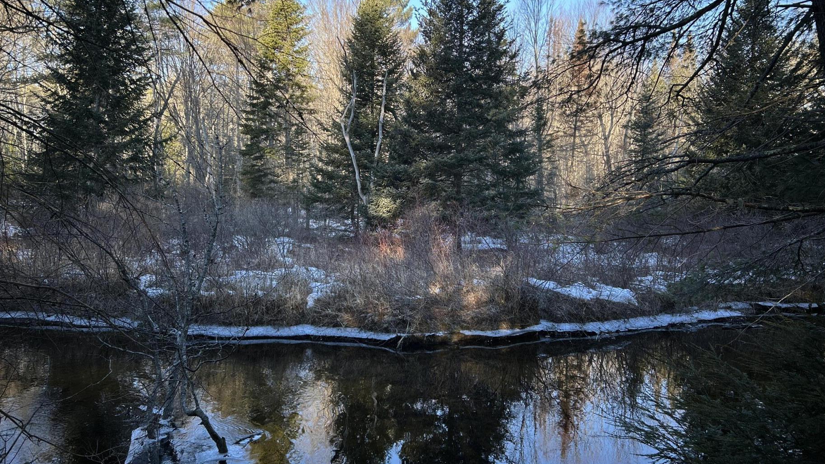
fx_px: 678
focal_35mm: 31
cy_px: 221
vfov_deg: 37.8
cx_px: 415
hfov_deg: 62.6
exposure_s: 1/486
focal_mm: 5.7
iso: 50
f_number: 1.5
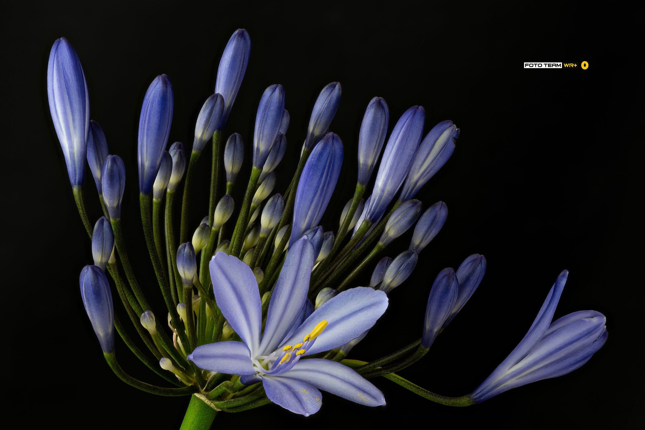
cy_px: 215
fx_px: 1881
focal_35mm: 105
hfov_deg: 19.5
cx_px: 322
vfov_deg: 13.0
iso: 100
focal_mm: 105
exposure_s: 1/6
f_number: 14
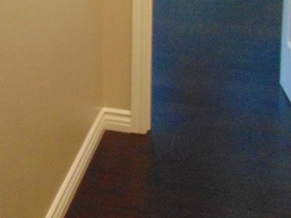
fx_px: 647
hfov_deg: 23.4
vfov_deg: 18.0
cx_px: -49
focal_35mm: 77
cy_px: -60
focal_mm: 4.5
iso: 500
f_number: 3
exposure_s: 1/40
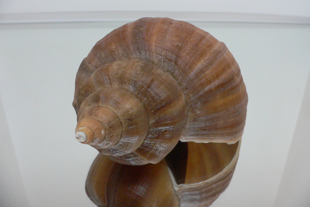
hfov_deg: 51.9
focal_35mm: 37
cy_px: 91
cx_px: 157
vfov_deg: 35.9
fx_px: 319
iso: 200
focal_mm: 4.6
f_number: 2.8
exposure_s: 1/50
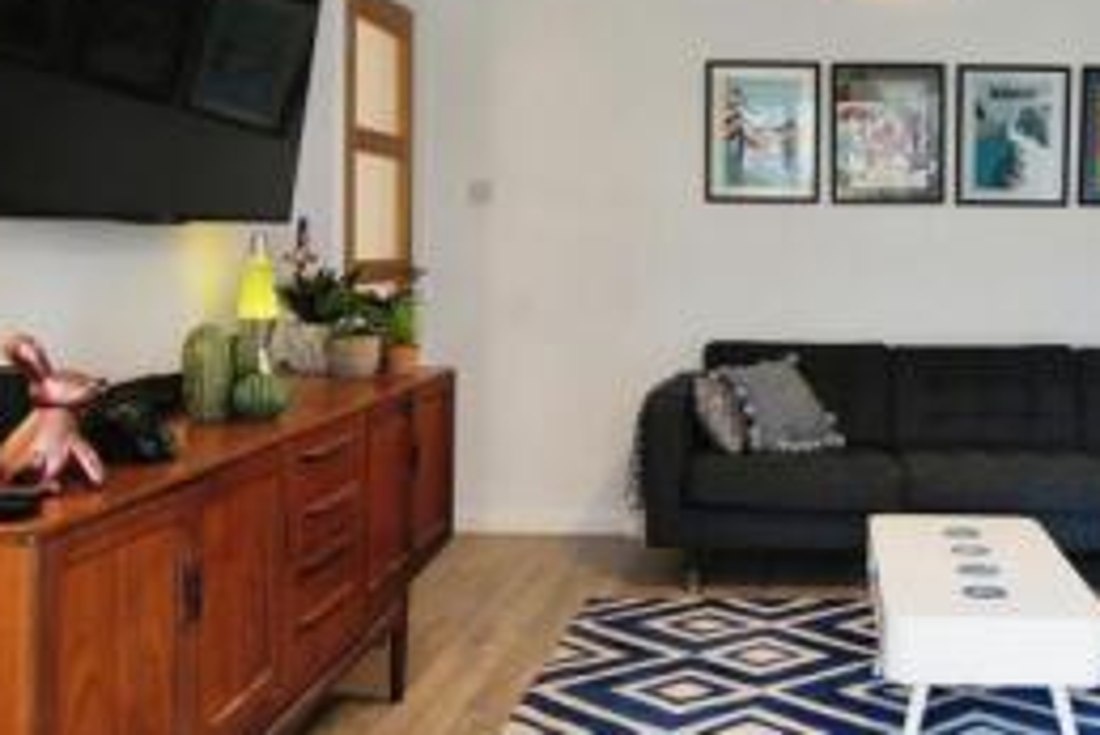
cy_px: 389
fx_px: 1315
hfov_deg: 43.7
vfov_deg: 31.2
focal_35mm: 43
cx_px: 847
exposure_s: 1/2.5
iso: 640
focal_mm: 17
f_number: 8
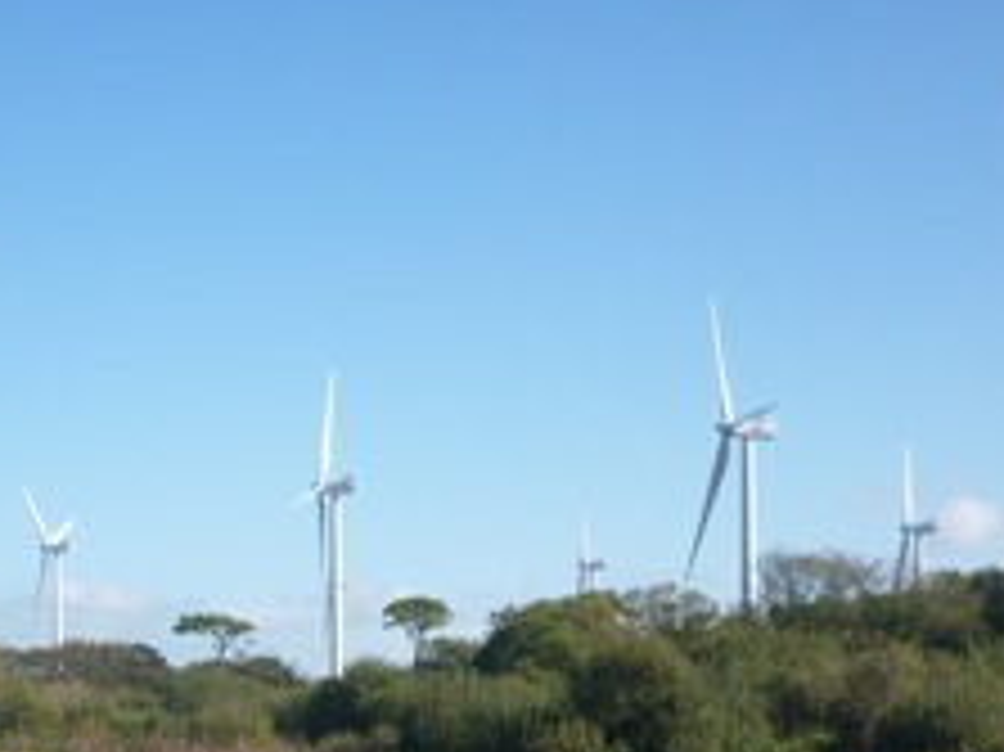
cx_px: 284
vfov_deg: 19.1
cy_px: 826
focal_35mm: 74
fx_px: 2145
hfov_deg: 26.1
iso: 80
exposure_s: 1/125
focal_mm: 5.5
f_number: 8
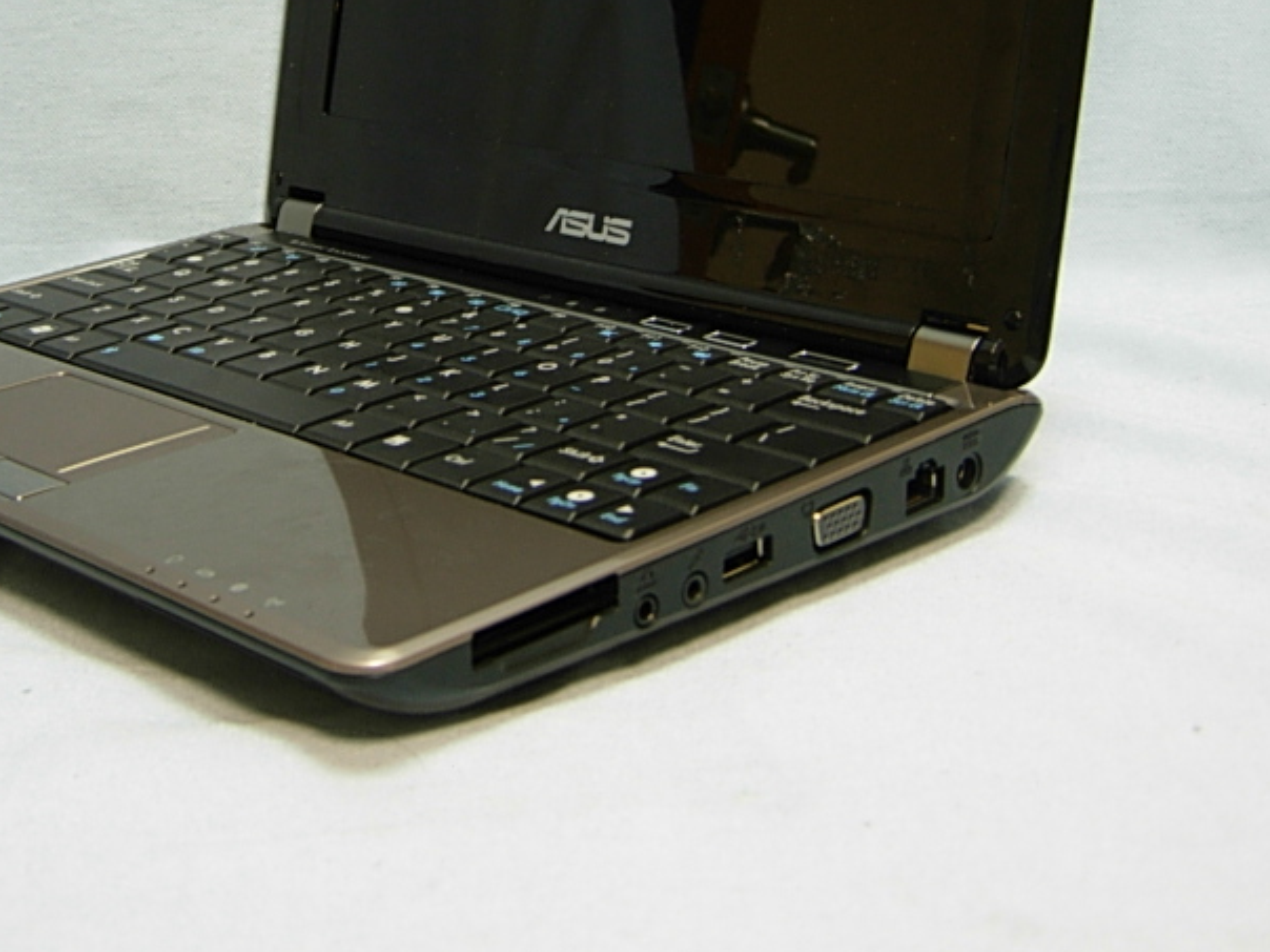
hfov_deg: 31.5
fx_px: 2238
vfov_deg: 23.6
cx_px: 442
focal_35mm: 61
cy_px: 177
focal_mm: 7.5
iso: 50
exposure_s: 1/7.3
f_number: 2.7
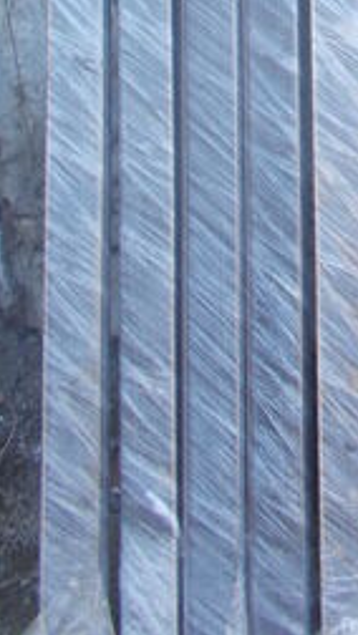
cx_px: 401
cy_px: -169
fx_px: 1213
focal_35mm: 72
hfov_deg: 16.3
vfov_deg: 25.6
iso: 80
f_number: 3.2
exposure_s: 1/60
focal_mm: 4.6
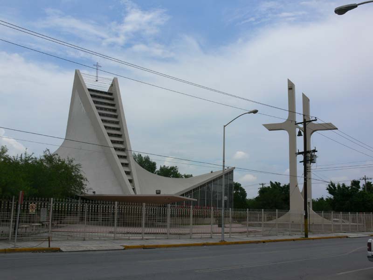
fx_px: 409
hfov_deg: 49.0
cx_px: 186
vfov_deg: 37.7
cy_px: 140
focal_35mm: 38
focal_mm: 7.9
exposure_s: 1/400
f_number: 8
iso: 80
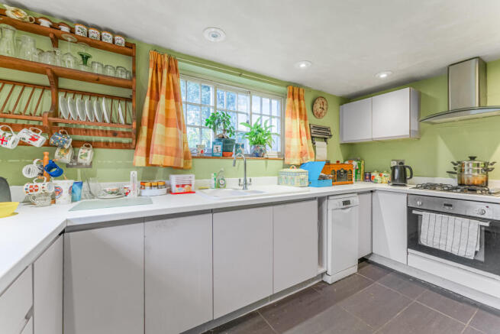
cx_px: 250
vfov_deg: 81.2
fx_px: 194
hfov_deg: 104.2
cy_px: 167
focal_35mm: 14
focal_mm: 14
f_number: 8
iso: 200
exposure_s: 1/6
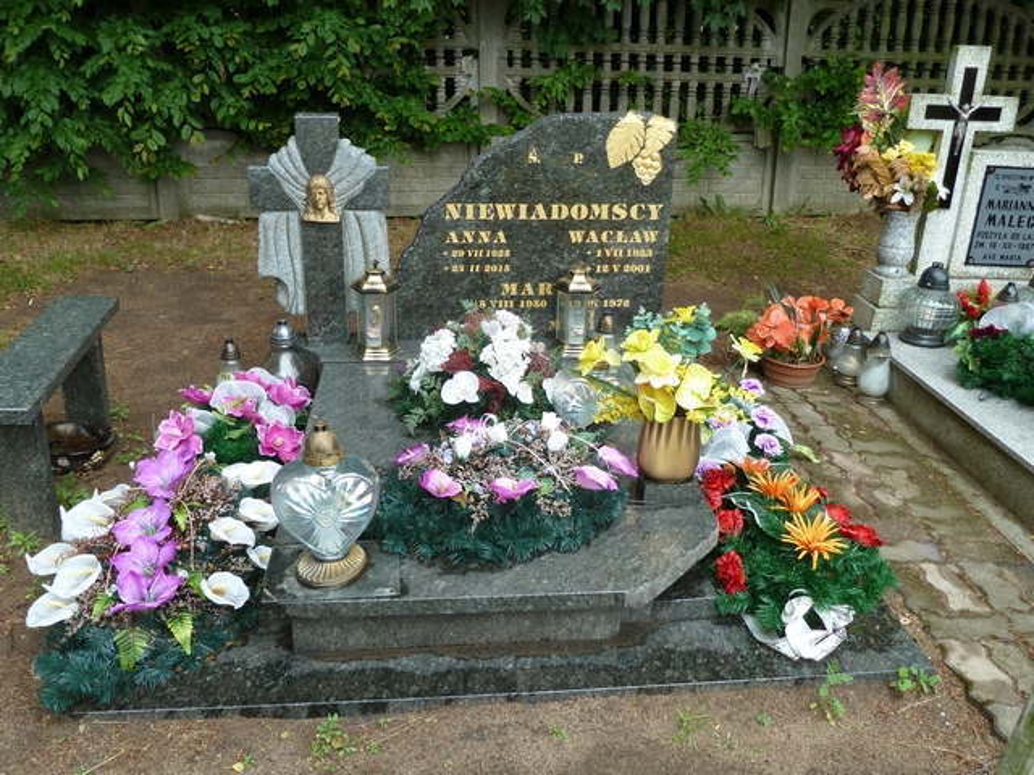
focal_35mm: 30
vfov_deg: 46.8
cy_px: 388
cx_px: 517
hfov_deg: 60.0
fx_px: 896
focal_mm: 5
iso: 80
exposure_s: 1/60
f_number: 3.4
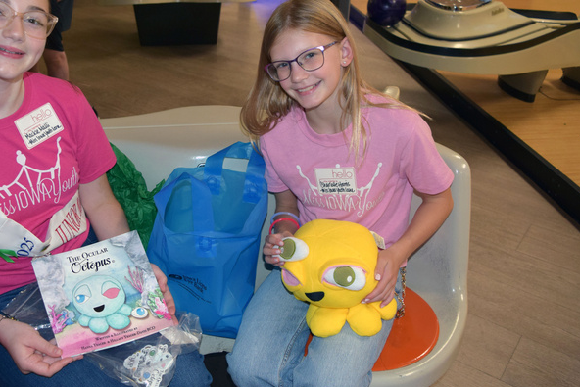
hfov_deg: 54.1
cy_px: 165
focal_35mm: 35
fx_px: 564
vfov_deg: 37.8
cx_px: 233
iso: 800
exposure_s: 1/60
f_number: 3.5
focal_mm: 18
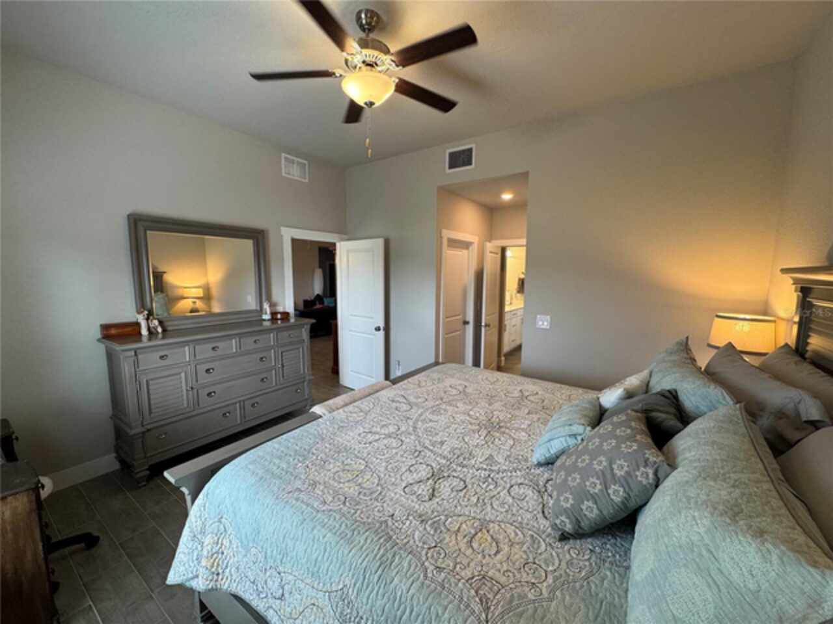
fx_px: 337
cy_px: 312
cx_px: 416
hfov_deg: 102.1
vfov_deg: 85.7
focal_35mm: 14
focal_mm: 2.22
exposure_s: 1/120
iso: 160
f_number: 2.2
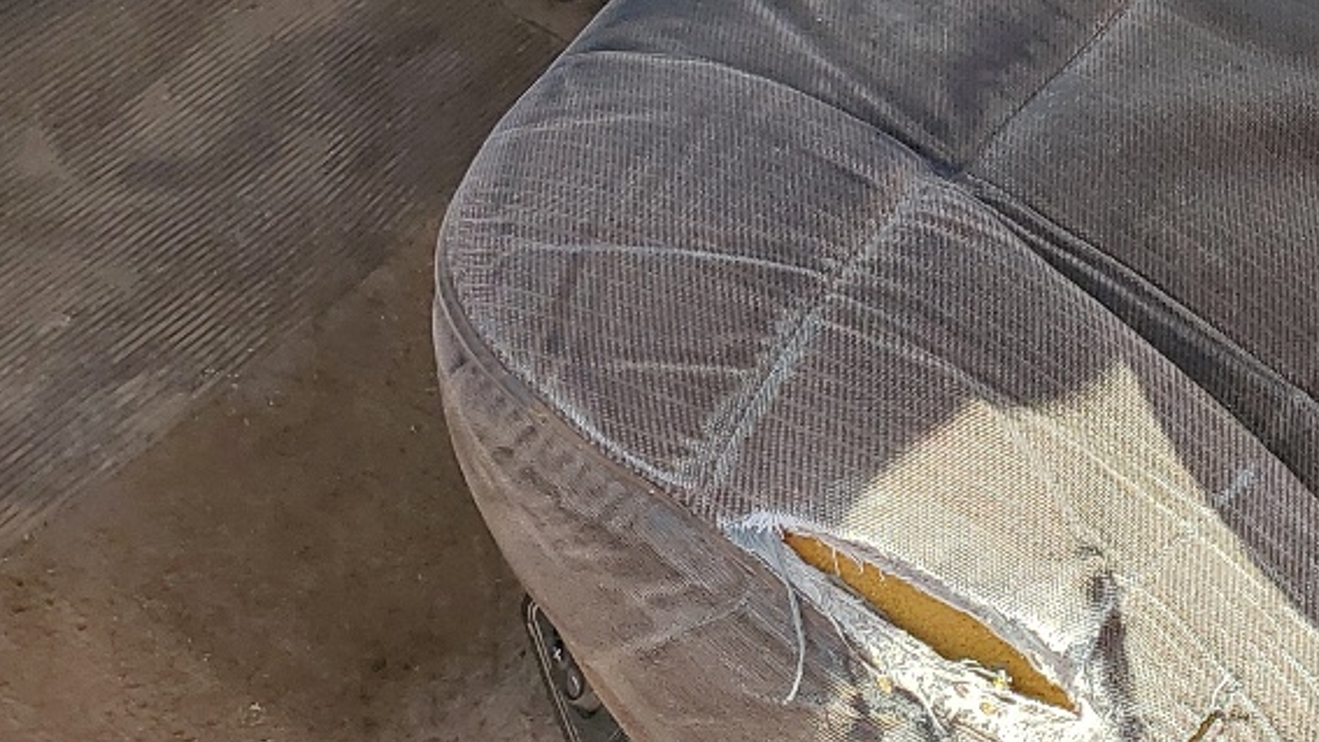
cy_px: -472
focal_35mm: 80
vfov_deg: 13.9
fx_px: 2798
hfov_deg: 26.1
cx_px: 1014
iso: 50
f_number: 1.5
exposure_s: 1/769
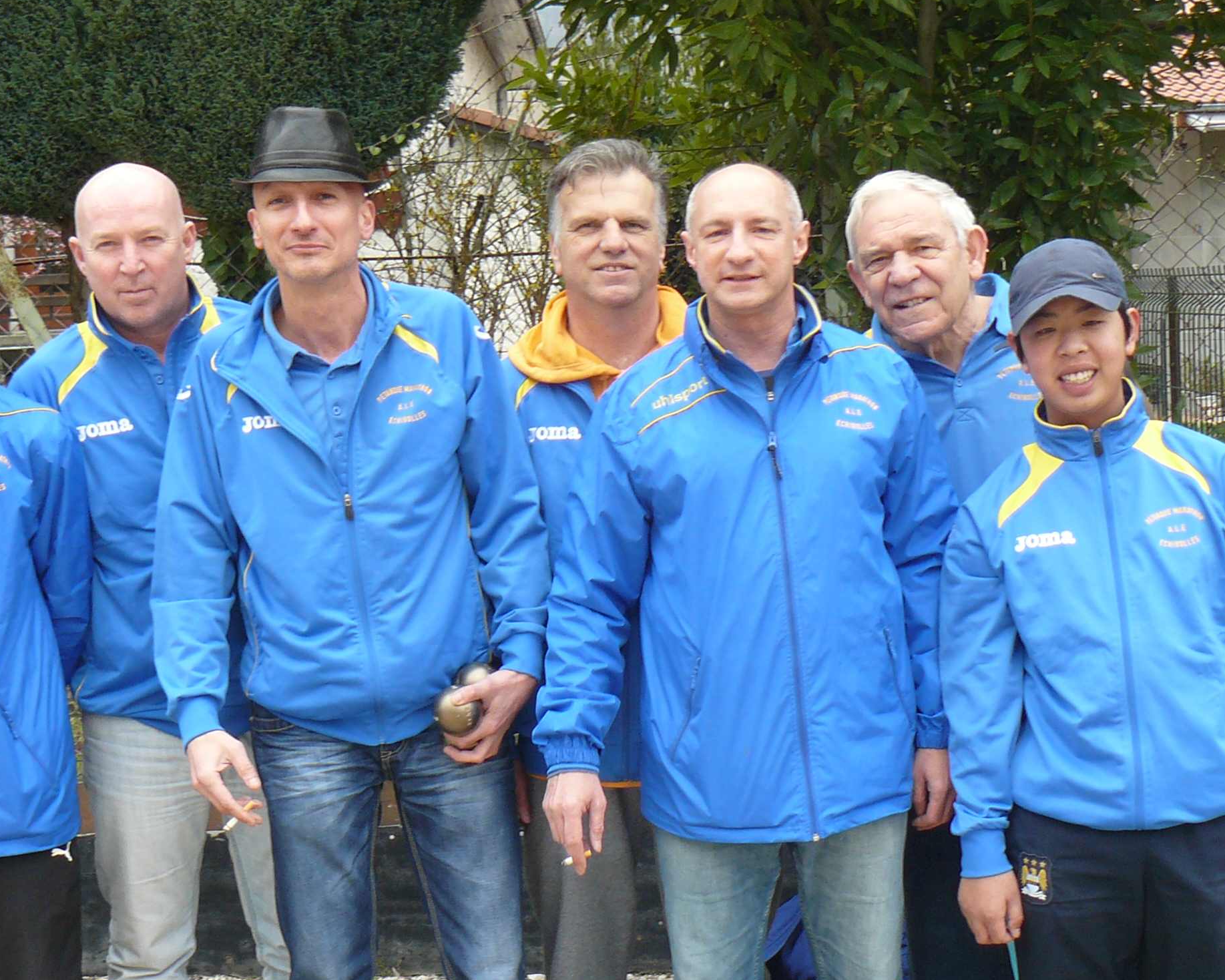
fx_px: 2320
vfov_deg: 23.8
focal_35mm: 64
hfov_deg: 29.6
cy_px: 517
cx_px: 551
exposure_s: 1/100
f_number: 4
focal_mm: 6.5
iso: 100
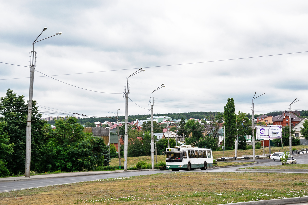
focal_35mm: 75
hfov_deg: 27.0
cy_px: 102
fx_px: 642
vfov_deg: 18.2
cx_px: 154
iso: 200
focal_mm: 50
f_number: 7.1
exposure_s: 1/500
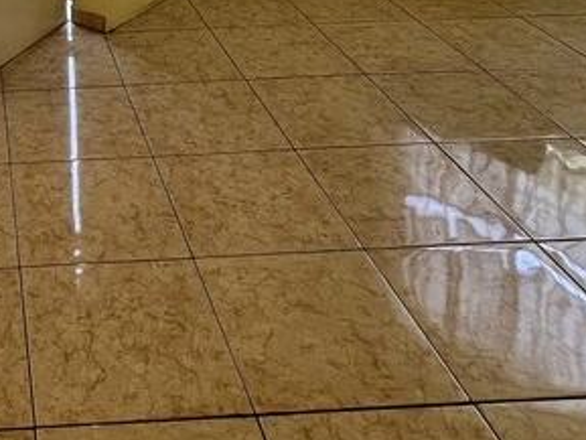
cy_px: -237
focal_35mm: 45
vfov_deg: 24.3
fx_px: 762
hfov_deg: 37.4
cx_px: -6
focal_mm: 1.57
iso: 32
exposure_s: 1/99
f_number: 1.8
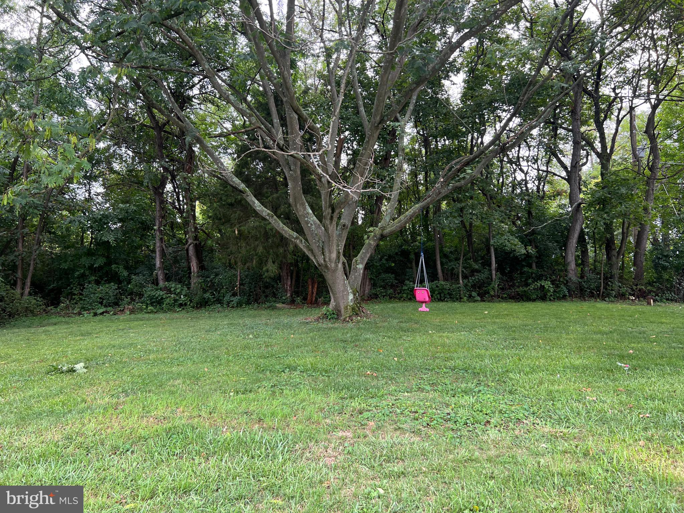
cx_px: 342
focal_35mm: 26
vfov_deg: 53.1
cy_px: 256
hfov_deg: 67.3
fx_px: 514
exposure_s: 1/178
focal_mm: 5.7
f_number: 1.5
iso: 50
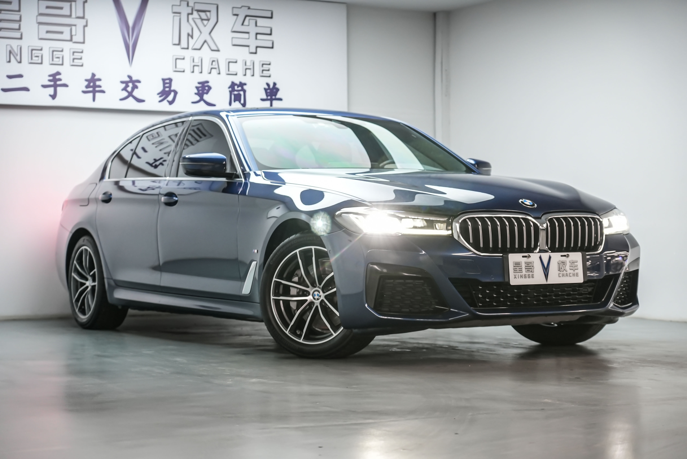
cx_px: 344
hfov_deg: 27.7
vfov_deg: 18.7
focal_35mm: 73
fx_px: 1394
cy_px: 230
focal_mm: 73
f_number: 4
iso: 2500
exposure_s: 1/100
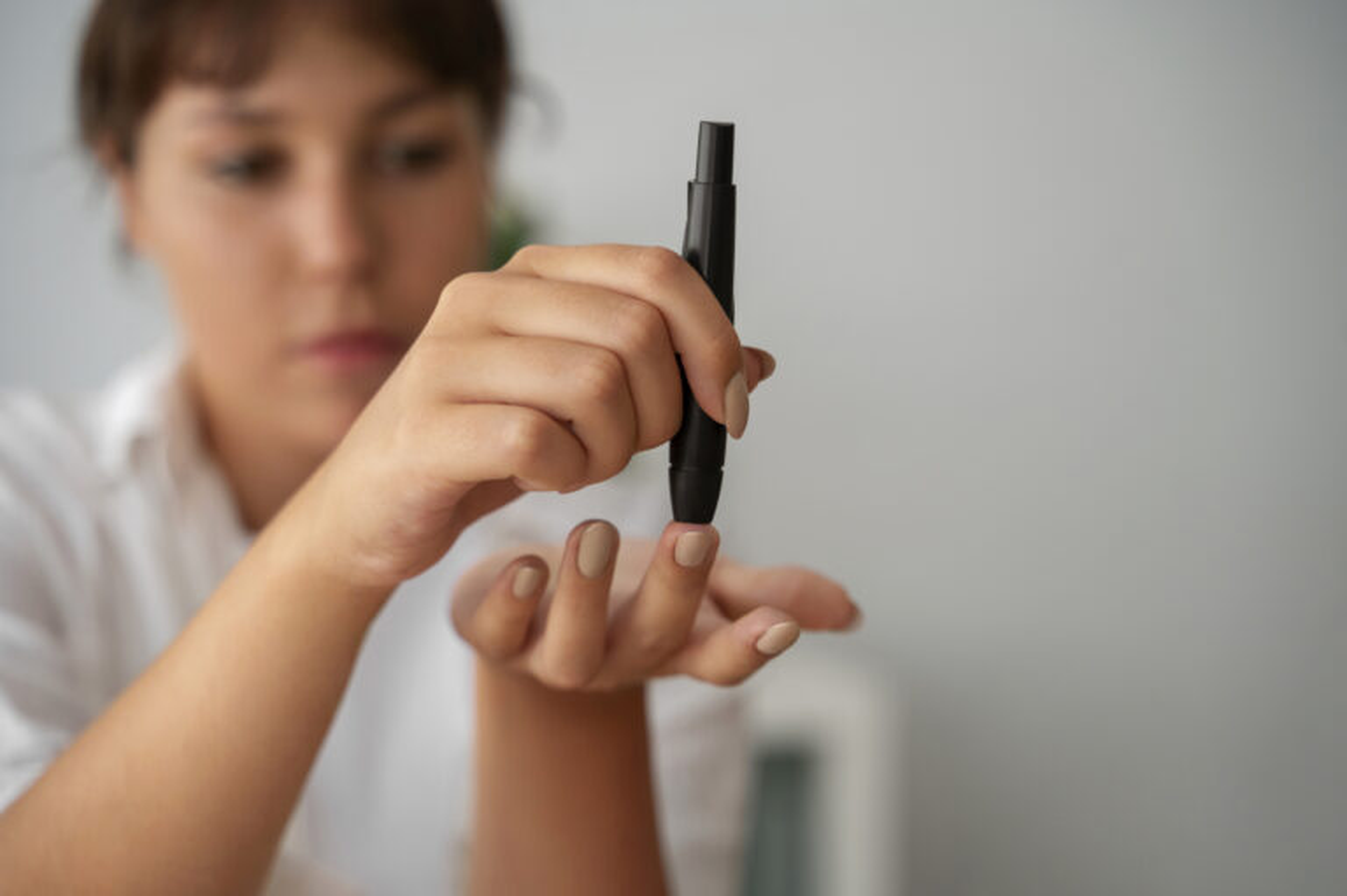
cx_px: 674
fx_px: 2804
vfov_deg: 18.2
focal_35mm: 75
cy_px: 448
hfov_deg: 27.0
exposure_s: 1/400
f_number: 3.2
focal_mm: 75
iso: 400
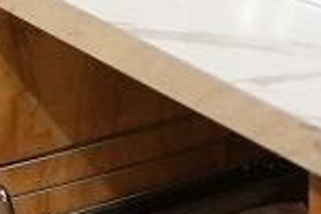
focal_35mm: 219
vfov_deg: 6.0
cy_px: -311
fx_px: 1953
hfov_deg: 8.8
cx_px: 692
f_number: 2.8
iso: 3200
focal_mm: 28
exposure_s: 1/160
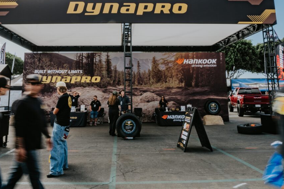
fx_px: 221
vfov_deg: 45.5
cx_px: 123
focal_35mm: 28
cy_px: 58
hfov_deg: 65.2
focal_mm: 16
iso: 100
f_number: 22
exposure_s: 1/10
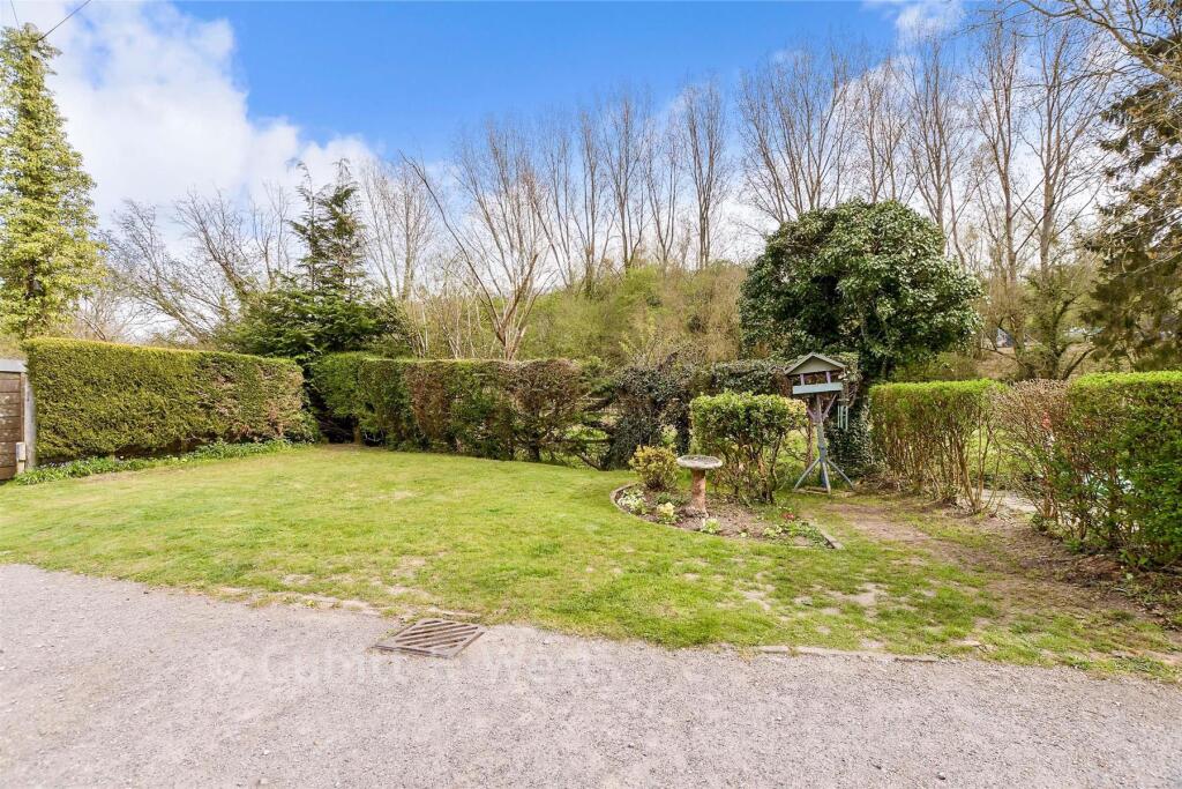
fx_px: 493
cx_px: 591
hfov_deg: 100.4
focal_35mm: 15
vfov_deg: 77.3
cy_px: 394
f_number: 8
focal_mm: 10
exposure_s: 1/250
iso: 160
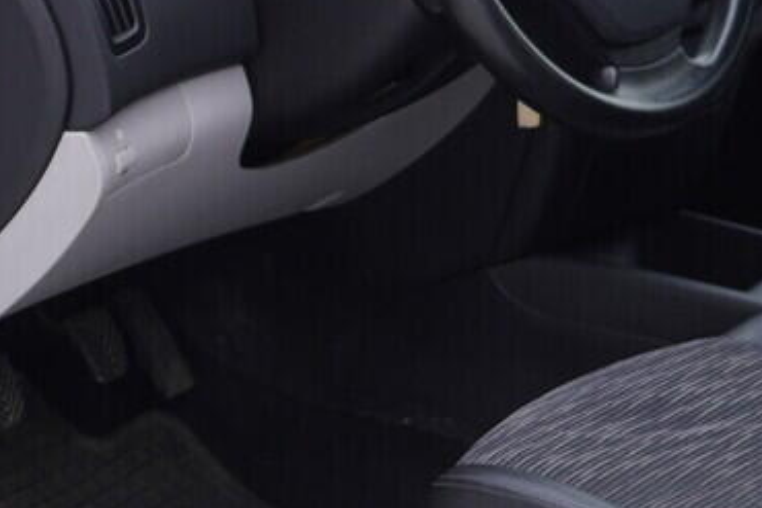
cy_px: 335
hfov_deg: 14.1
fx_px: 2964
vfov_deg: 9.8
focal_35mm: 140
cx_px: -218
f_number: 3.2
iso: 125
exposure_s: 1/50
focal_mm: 24
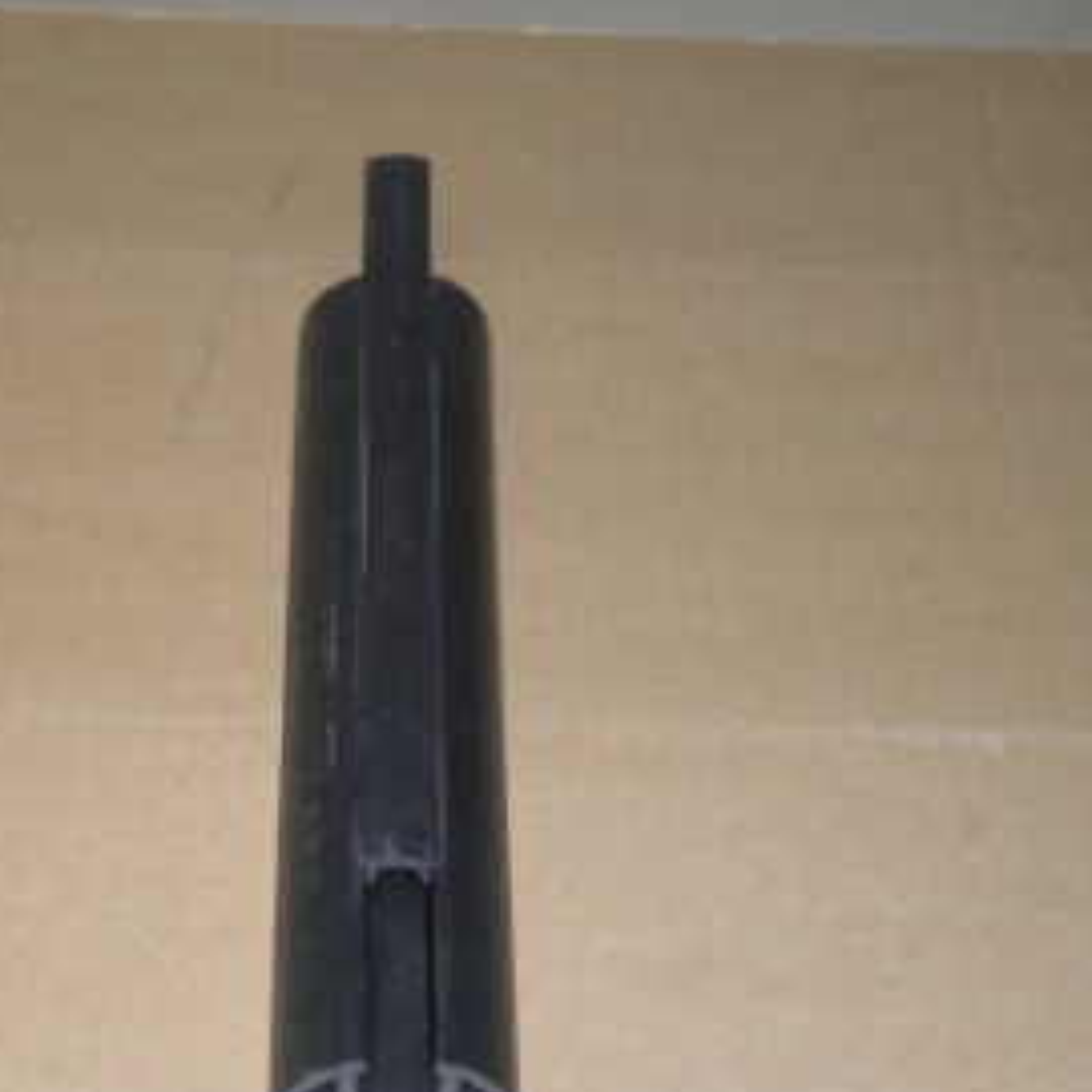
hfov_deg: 18.2
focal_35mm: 95
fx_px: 3391
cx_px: 359
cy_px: 637
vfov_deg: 18.3
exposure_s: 1/80
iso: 160
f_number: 5.3
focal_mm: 11.7
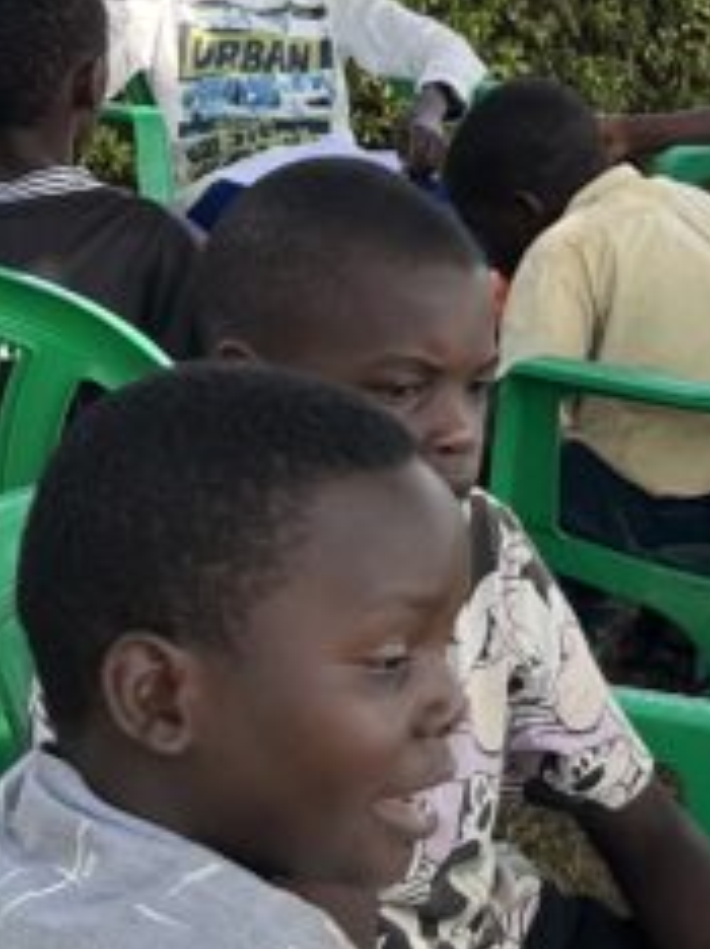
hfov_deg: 12.3
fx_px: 3123
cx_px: 1099
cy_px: -203
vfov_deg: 16.5
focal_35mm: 114
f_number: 1.6
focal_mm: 5.1
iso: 50
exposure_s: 1/418
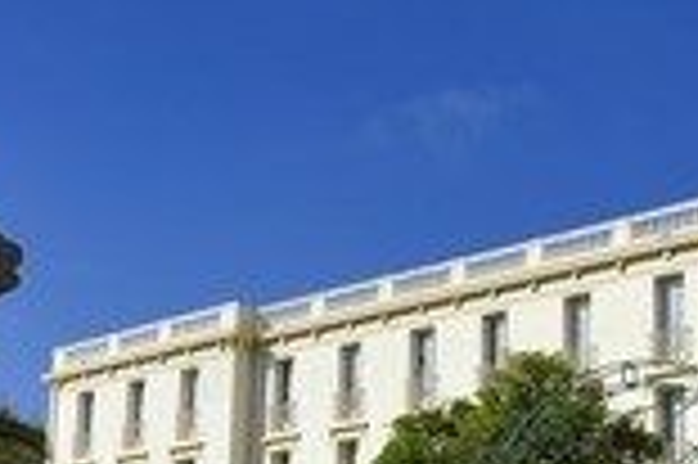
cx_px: 531
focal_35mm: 65
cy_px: 505
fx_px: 1259
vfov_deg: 20.0
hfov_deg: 30.4
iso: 200
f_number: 14
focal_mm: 24
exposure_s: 1/250
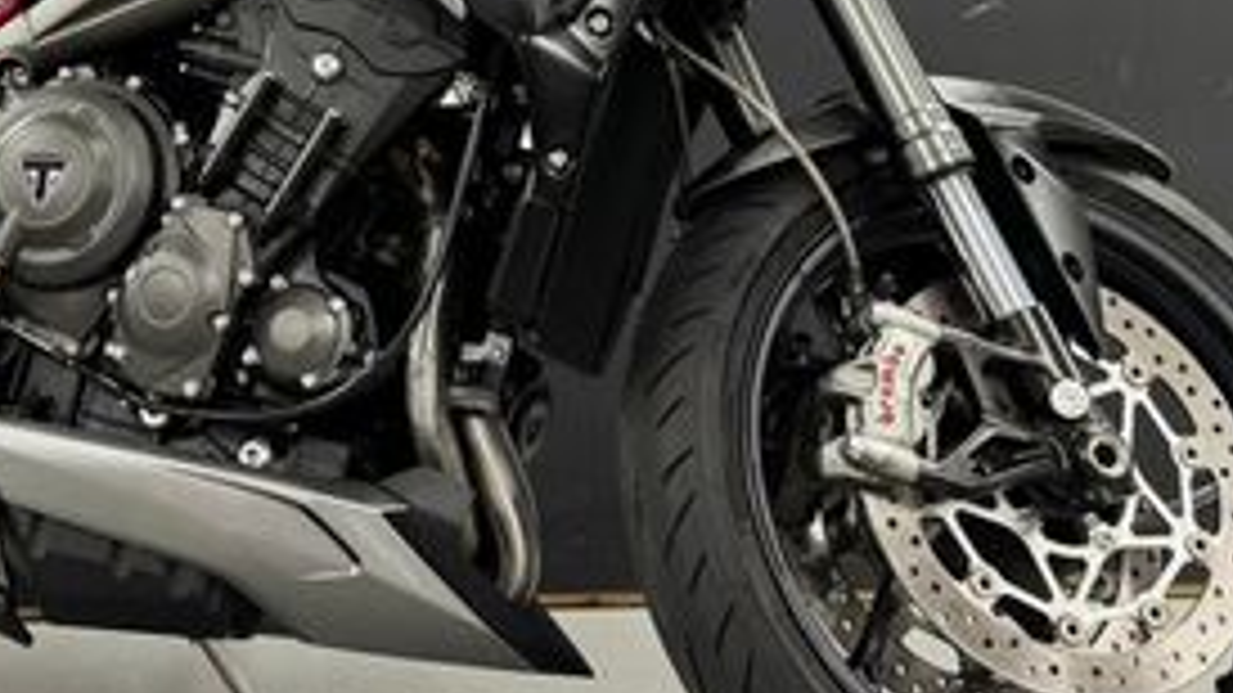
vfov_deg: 19.2
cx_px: 297
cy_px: 0
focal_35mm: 61
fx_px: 1994
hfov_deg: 33.6
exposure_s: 1/50
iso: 125
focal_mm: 6.76
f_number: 1.78
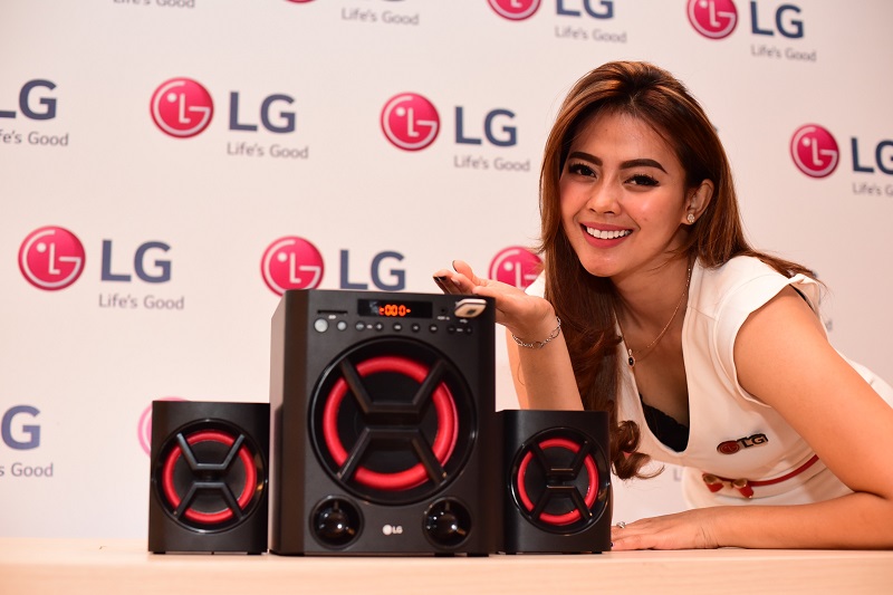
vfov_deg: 27.0
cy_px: 298
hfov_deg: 39.6
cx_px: 446
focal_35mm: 50
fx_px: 1240
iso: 3200
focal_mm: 50
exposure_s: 1/125
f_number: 3.2
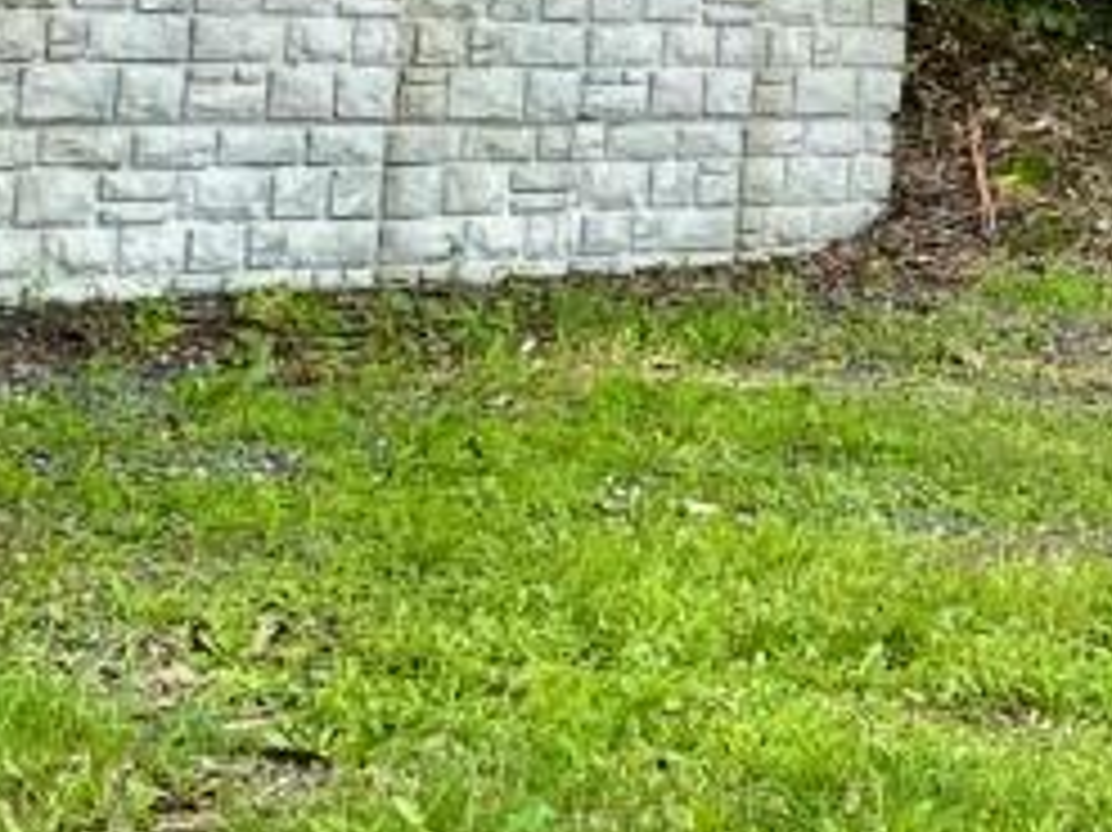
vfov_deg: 9.1
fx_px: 5073
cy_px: -416
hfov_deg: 11.8
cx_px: 1841
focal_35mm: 158
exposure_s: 1/211
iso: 32
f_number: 1.6
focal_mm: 4.2
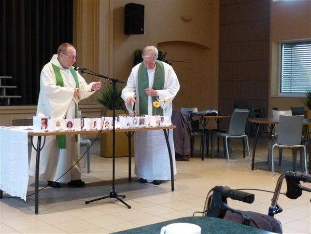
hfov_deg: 36.8
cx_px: 156
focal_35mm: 52
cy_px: 117
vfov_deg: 28.1
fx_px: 468
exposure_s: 1/25
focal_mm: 9.4
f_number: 4.3
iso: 800
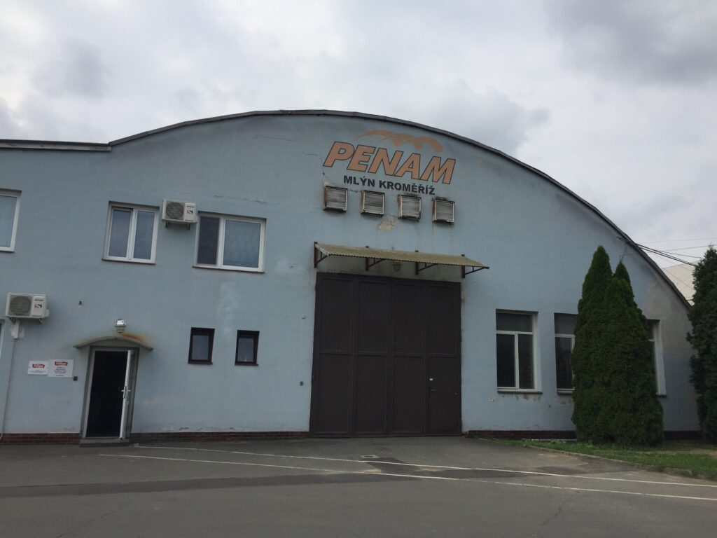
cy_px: 269
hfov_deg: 61.7
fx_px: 601
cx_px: 358
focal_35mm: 29
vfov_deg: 48.2
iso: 32
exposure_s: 1/3968
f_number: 2.2
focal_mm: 4.15
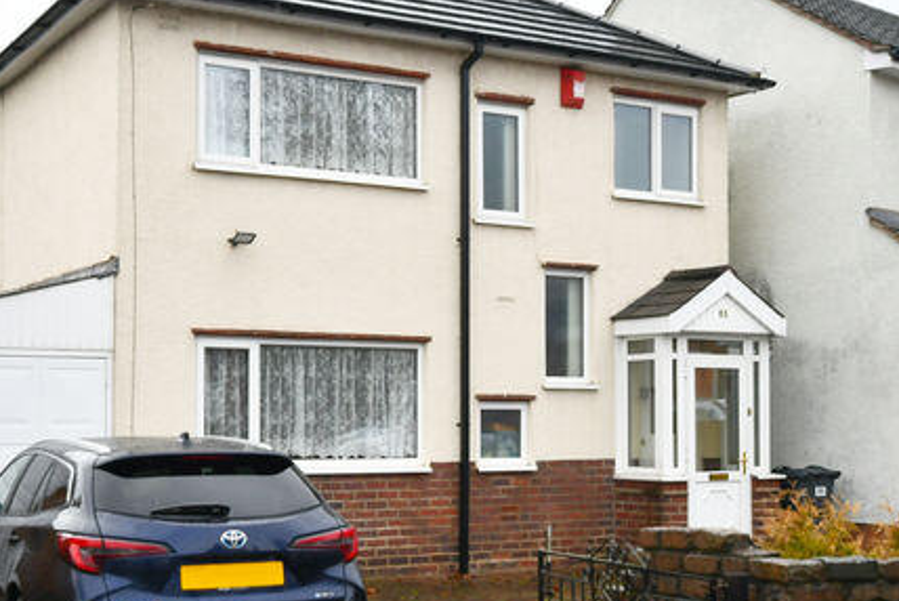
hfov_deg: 35.3
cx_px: 316
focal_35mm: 56
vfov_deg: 24.1
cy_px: 386
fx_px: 1399
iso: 400
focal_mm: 20
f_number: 4.5
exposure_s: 1/250
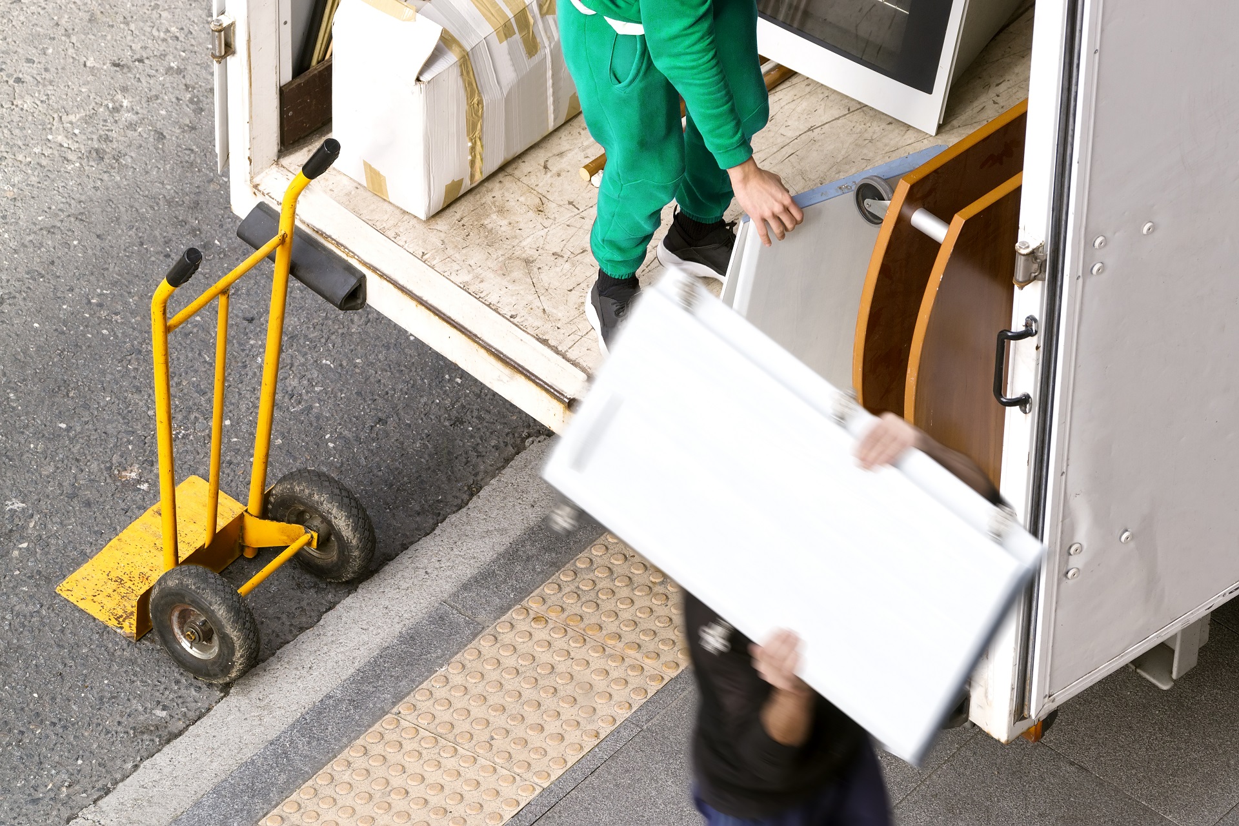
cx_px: 620
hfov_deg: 9.8
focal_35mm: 210
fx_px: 7227
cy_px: 413
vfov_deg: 6.5
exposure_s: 1/320
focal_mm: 210
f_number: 8
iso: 800
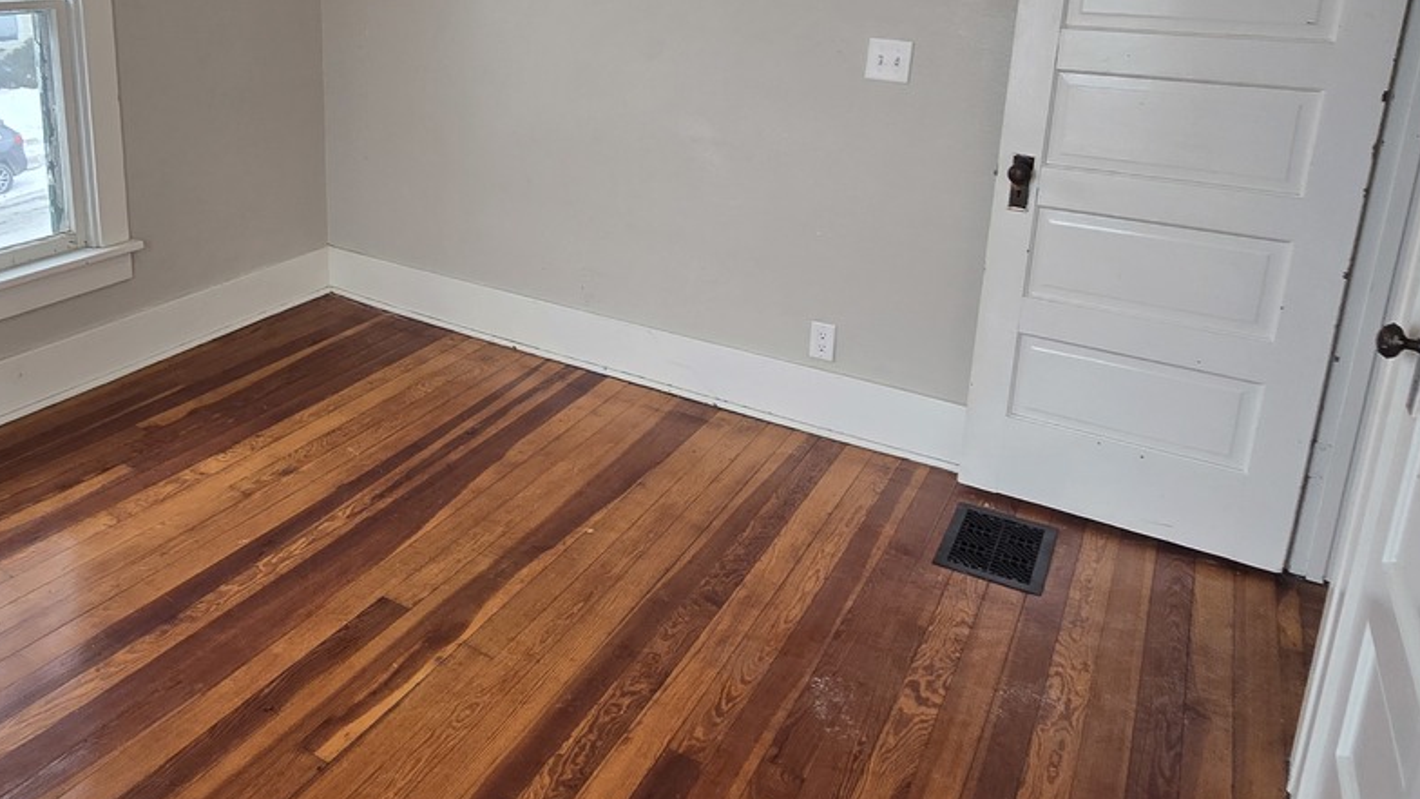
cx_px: 513
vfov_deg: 43.1
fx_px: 979
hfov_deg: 70.5
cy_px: 205
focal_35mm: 26
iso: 64
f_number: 2.2
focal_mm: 2.2
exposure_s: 1/60
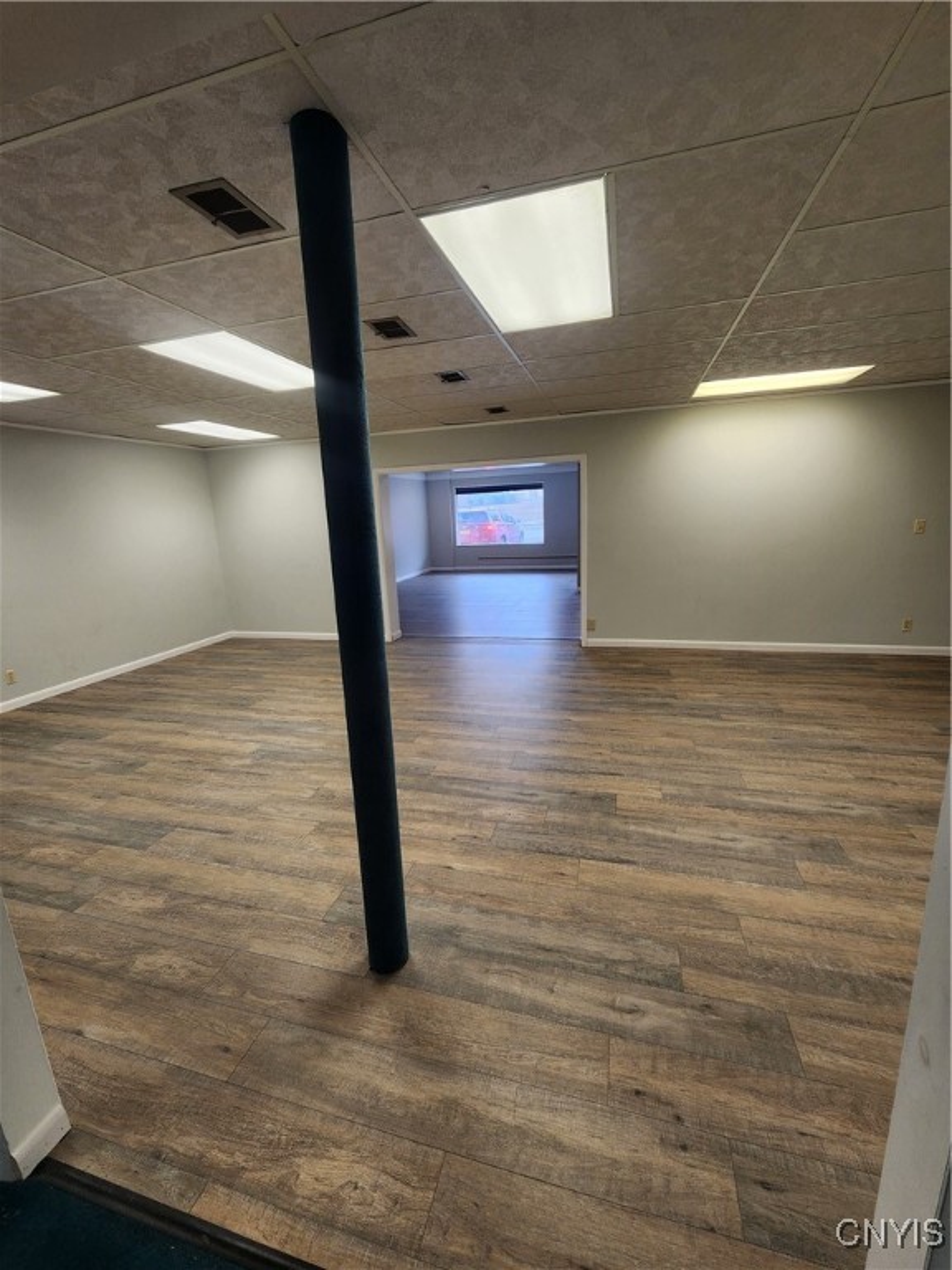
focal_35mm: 13
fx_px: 477
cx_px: 476
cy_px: 635
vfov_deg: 106.2
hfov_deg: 89.9
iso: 125
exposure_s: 1/60
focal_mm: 2.2
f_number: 2.2
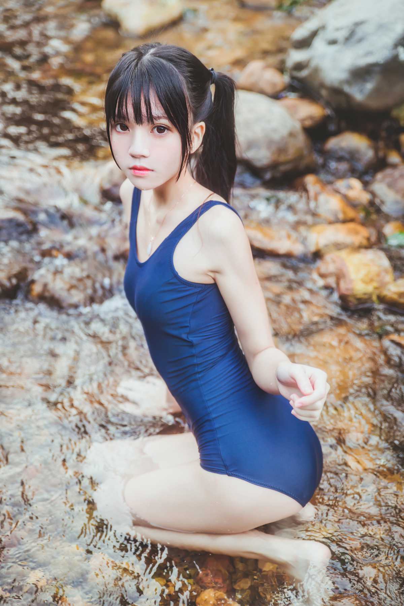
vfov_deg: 35.6
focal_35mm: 56
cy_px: 303
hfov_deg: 24.2
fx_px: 942
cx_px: 202
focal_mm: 56
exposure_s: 1/160
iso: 800
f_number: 2.8
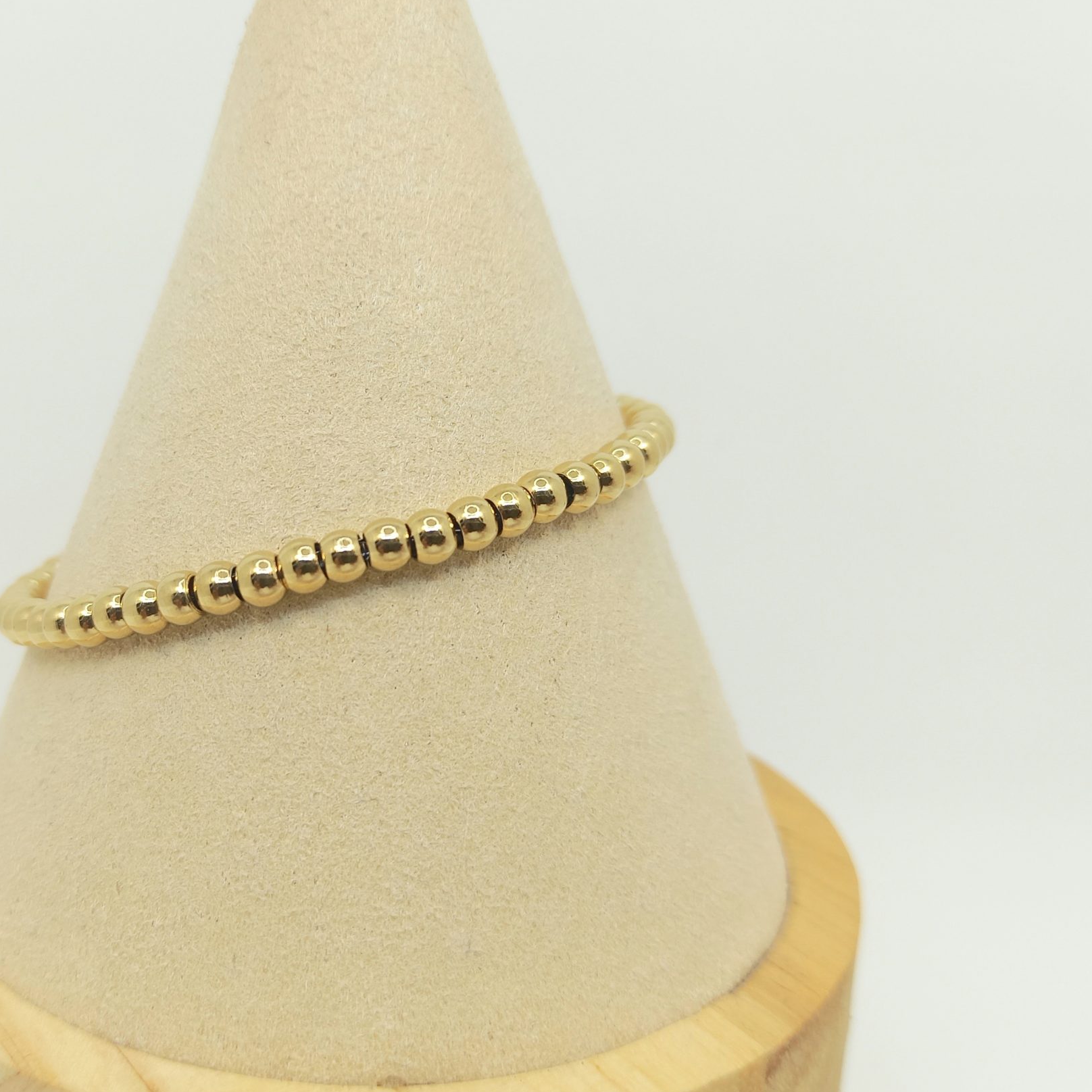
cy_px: 544
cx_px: 366
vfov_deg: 47.2
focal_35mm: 35
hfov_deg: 46.5
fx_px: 1249
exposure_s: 1/60.2
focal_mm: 4.6
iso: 32
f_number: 2
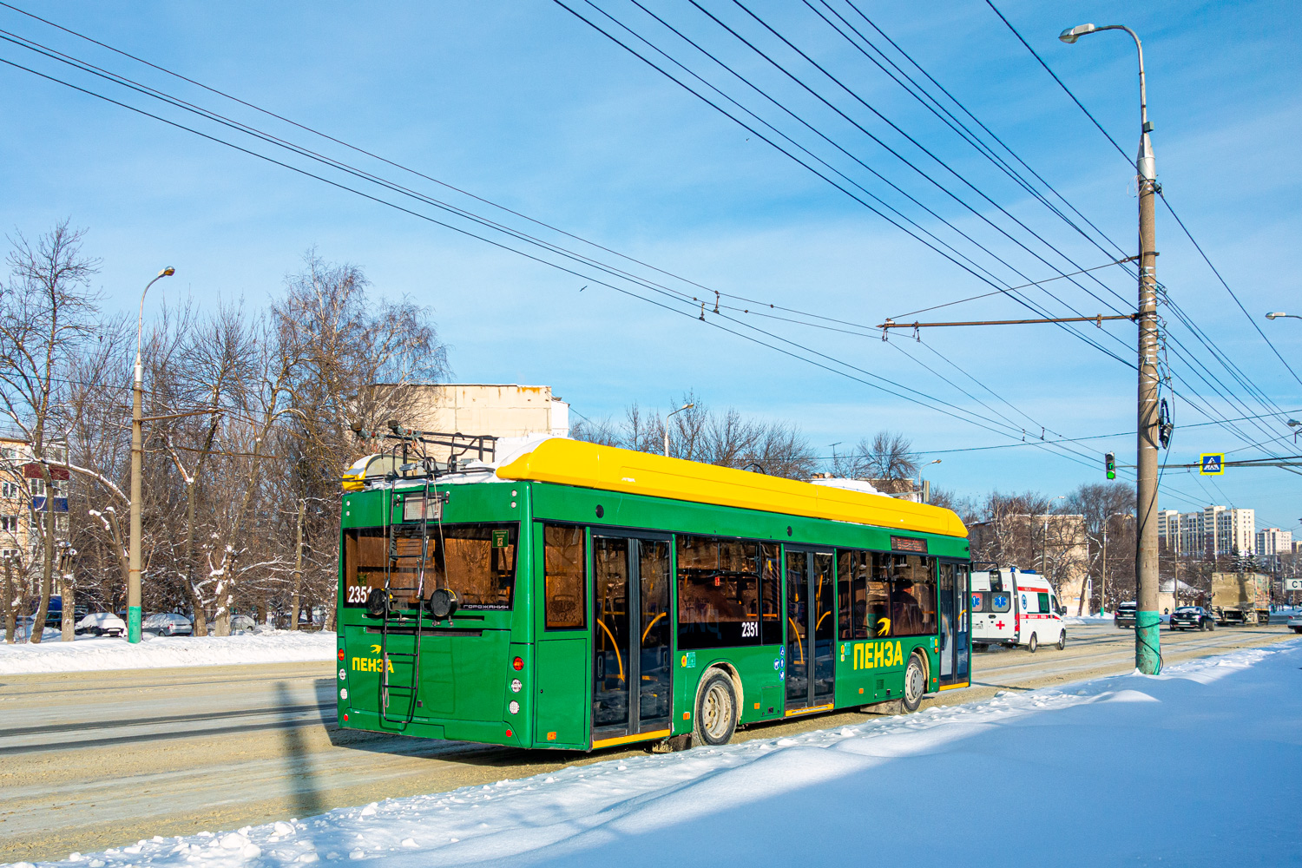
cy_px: 434
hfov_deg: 65.5
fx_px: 1013
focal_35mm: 28
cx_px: 651
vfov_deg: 46.4
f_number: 4.5
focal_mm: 10.4
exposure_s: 1/800
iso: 125
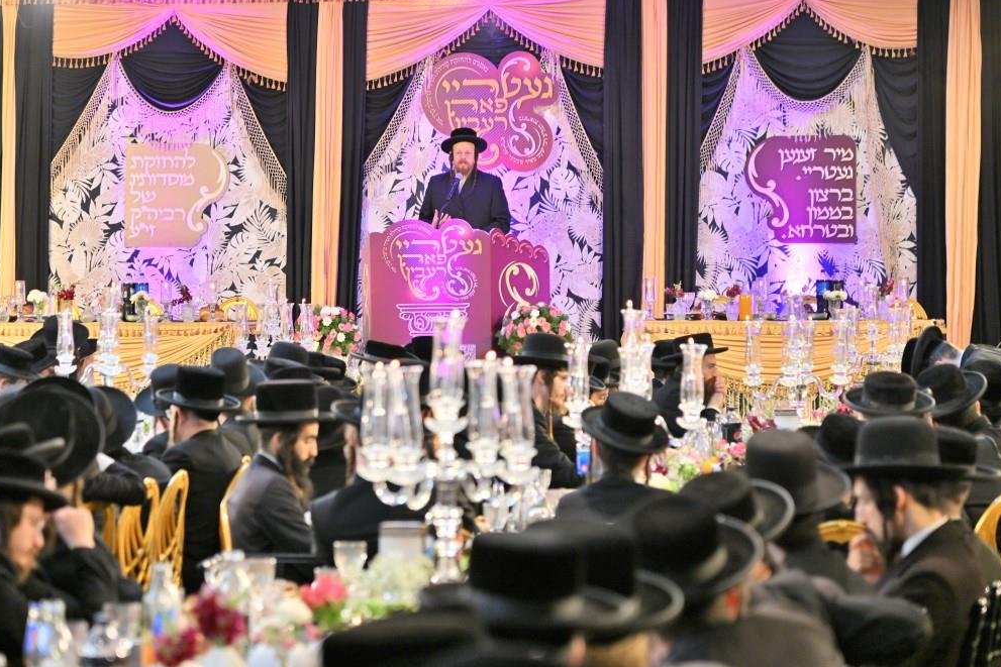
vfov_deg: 11.1
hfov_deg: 16.5
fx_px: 3448
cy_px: 325
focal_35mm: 124
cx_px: 490
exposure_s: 1/100
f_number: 4
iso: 400
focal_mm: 120
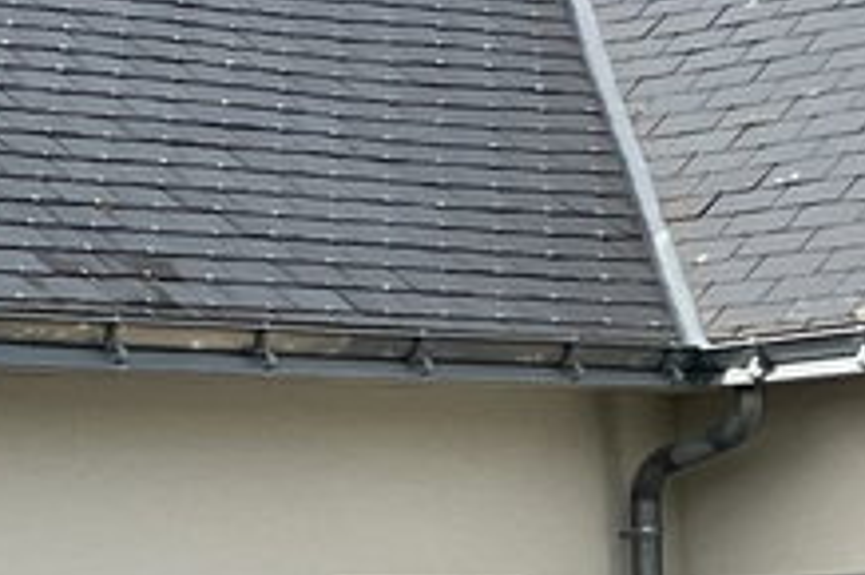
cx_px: -881
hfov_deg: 9.0
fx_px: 5138
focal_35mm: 214
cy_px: 797
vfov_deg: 6.3
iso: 32
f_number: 1.8
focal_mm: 3.99
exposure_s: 1/1215
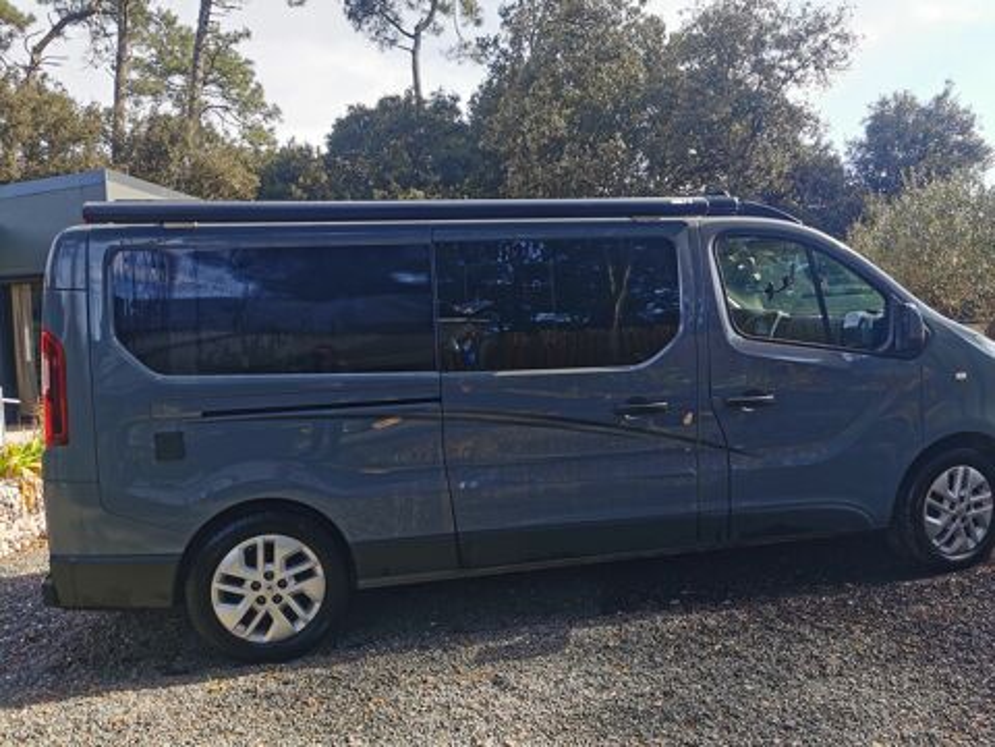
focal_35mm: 27
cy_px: 374
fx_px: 776
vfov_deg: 51.4
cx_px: 498
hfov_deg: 65.3
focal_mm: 5.56
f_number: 1.6
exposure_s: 1/582
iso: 50
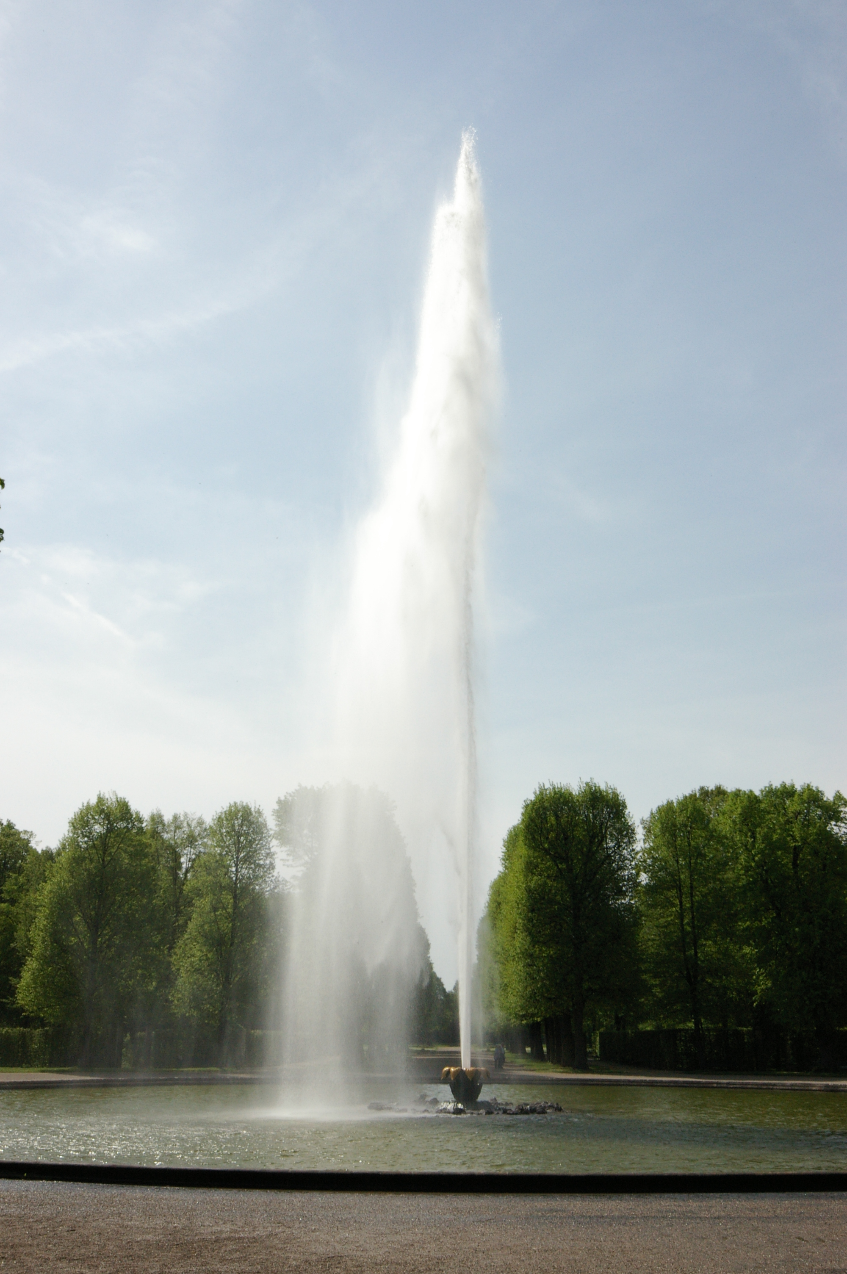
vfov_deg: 53.2
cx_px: 424
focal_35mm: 36
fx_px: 1273
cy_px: 637
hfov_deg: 36.8
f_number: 22
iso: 800
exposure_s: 1/400
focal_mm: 24
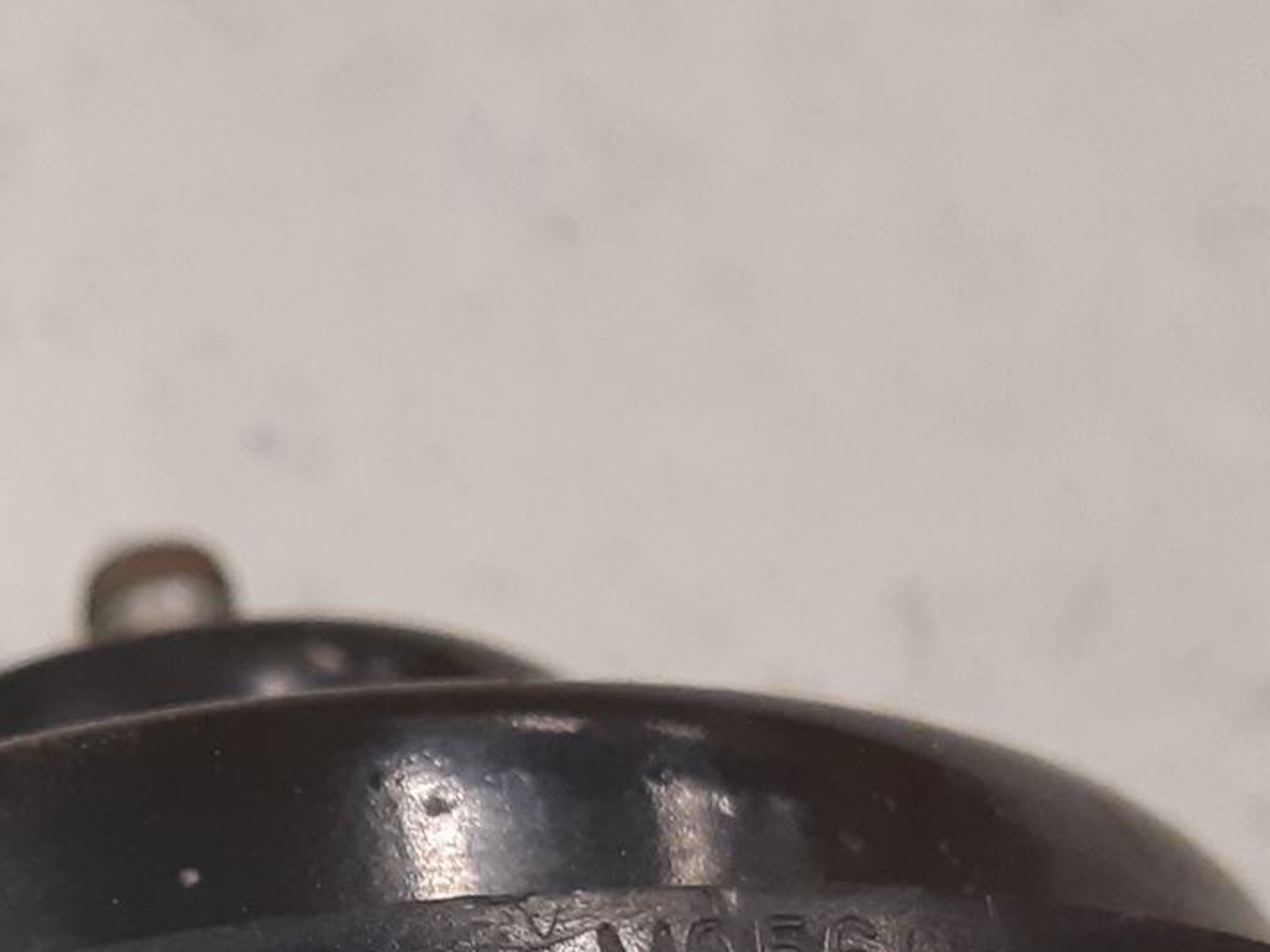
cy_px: 913
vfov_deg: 19.2
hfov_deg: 25.2
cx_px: 140
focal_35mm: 75
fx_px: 2751
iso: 160
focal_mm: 3.93
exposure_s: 1/50
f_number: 1.7
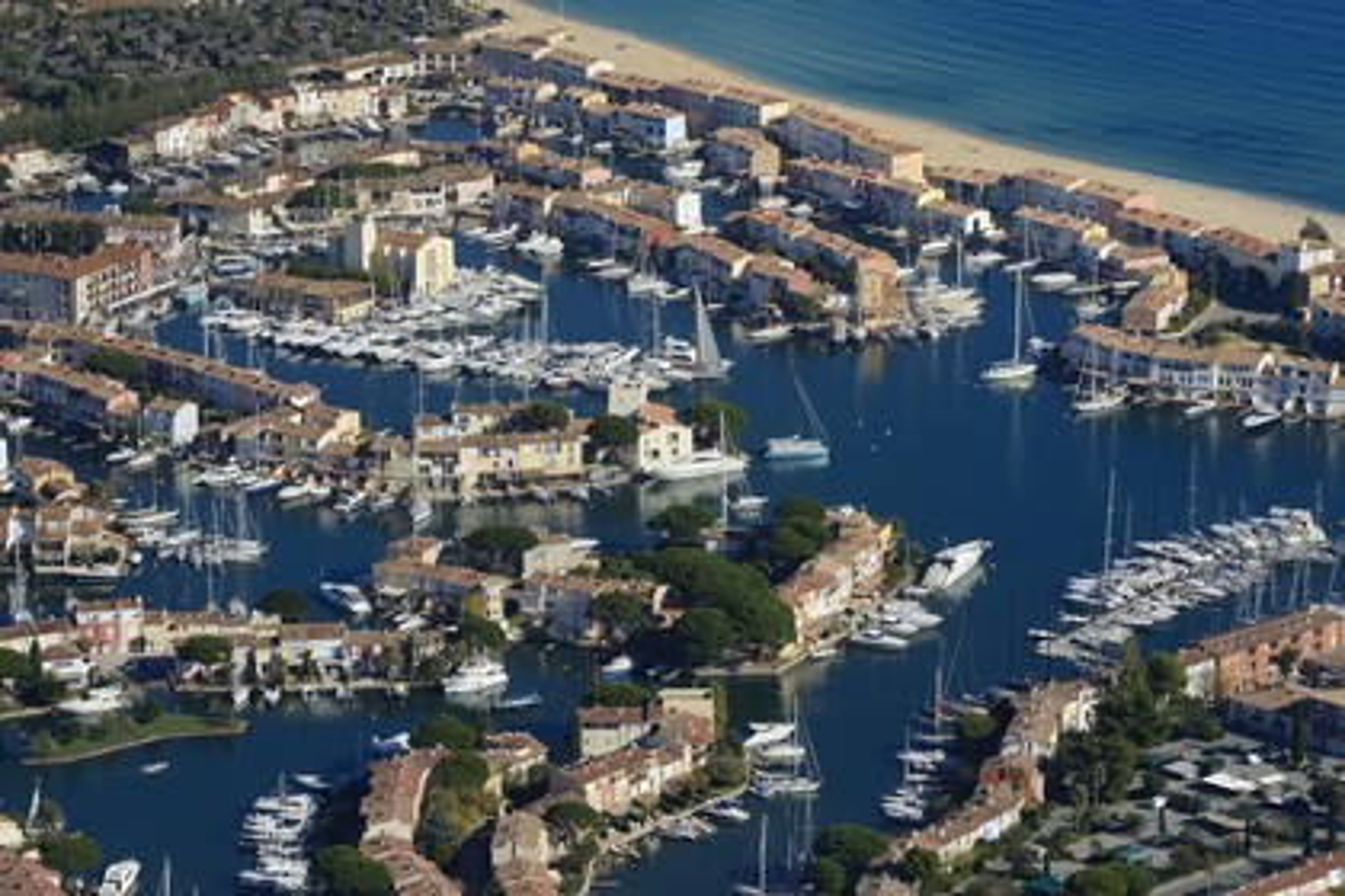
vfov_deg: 9.1
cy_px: 448
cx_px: 672
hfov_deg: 13.7
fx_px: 5604
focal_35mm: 150
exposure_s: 1/1250
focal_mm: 150
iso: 800
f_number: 13
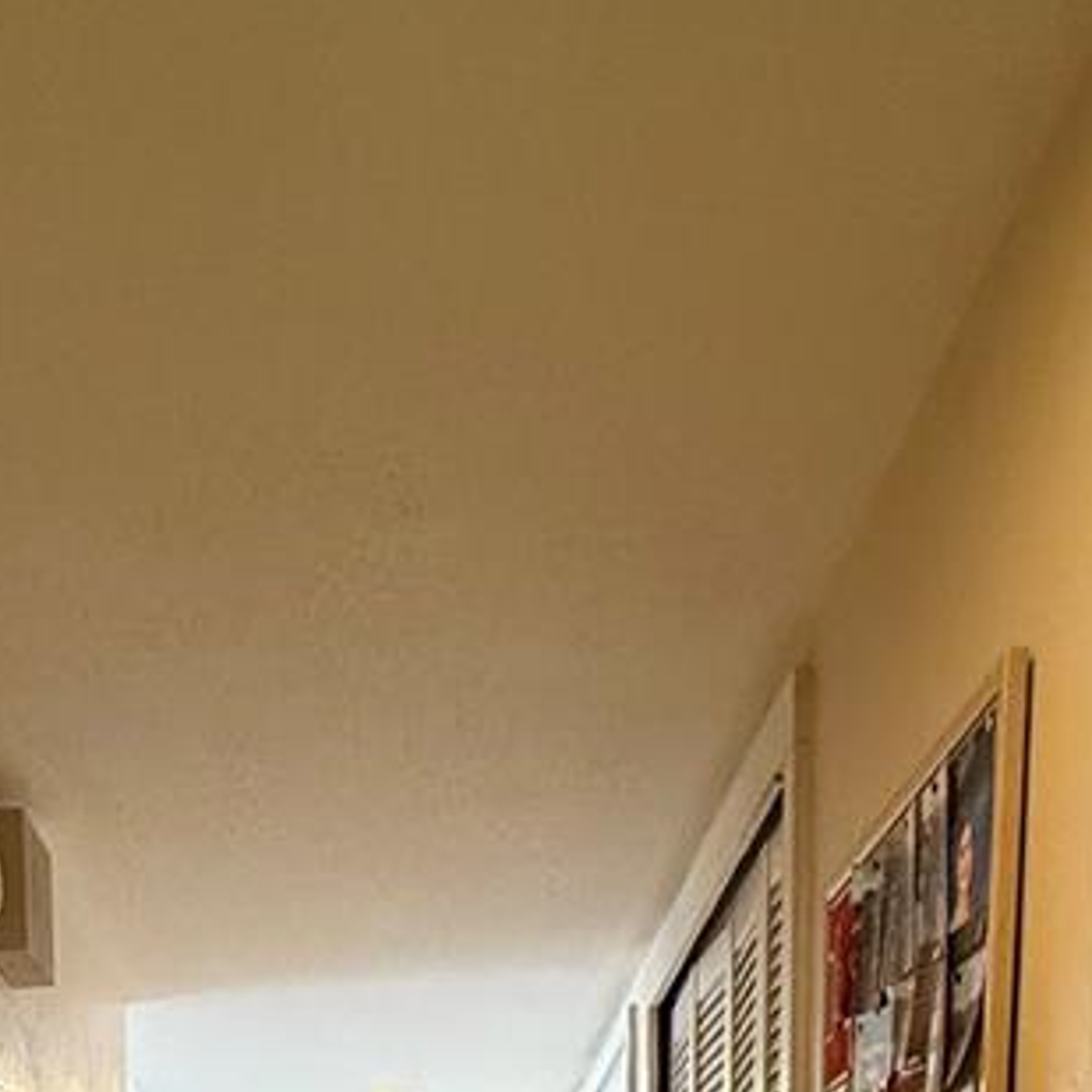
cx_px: 378
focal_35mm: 48
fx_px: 1713
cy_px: 1636
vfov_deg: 26.1
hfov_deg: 35.1
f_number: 2.2
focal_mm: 2.22
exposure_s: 1/60
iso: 640
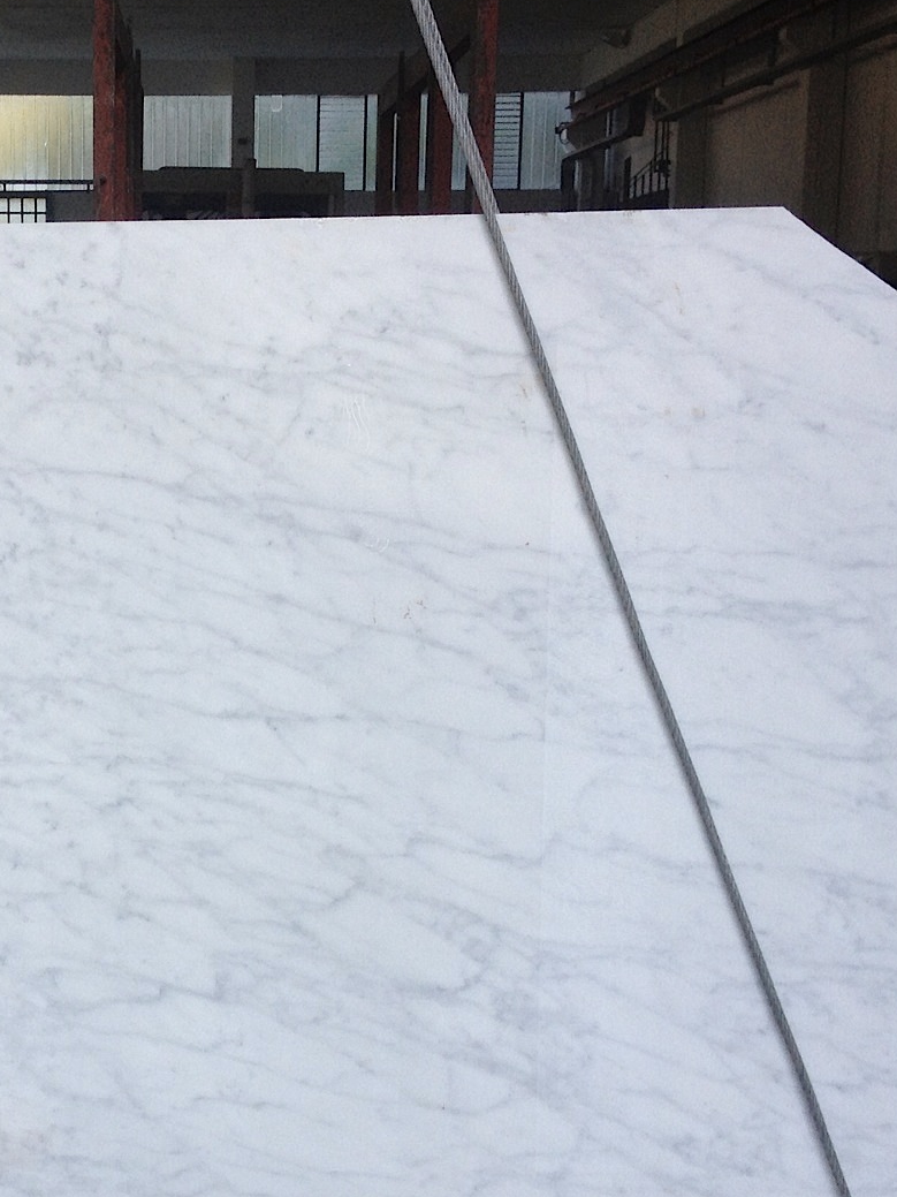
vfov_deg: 28.1
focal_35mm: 69
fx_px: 2384
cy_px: 738
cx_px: 120
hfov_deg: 20.9
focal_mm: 4.28
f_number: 2.4
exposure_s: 1/170
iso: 50
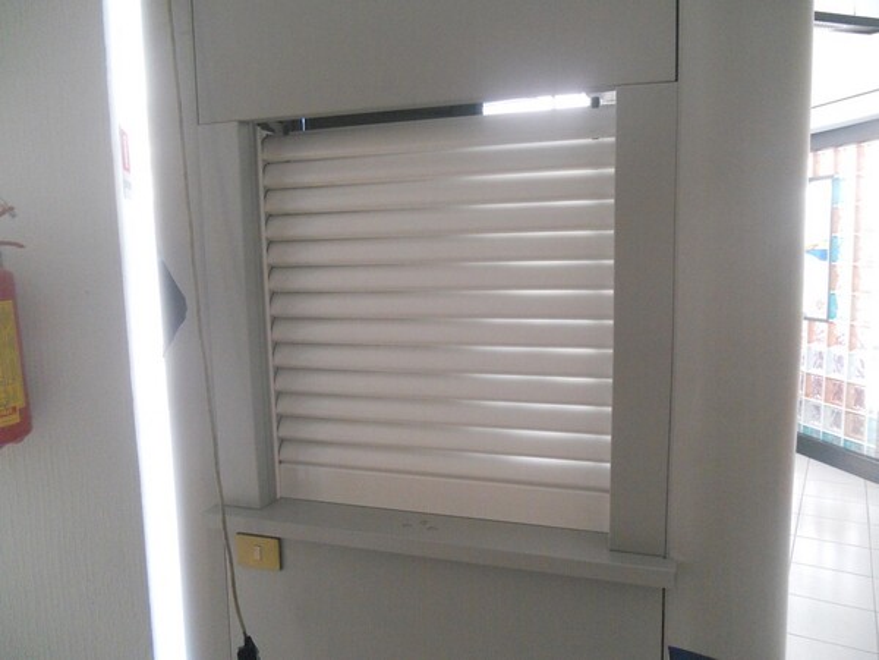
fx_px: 686
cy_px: 330
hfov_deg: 65.3
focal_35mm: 27
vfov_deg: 51.4
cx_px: 440
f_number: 3.2
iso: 400
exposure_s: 1/30
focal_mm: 4.9
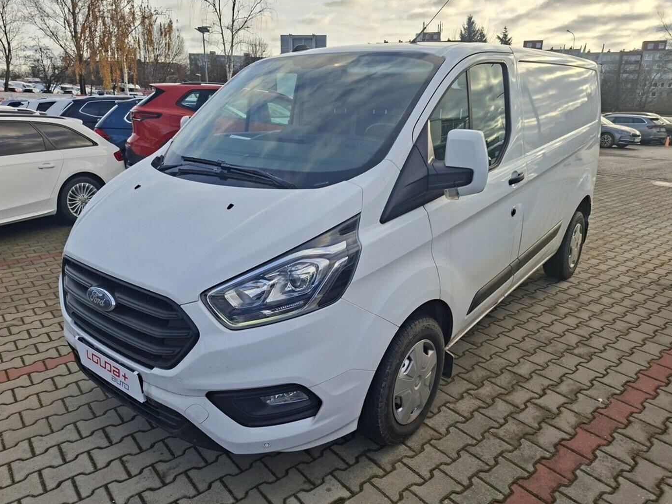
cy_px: 242
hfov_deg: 71.6
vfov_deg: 56.8
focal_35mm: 24
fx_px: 466
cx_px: 341
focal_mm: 5.54
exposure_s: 1/1029
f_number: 1.8
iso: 50
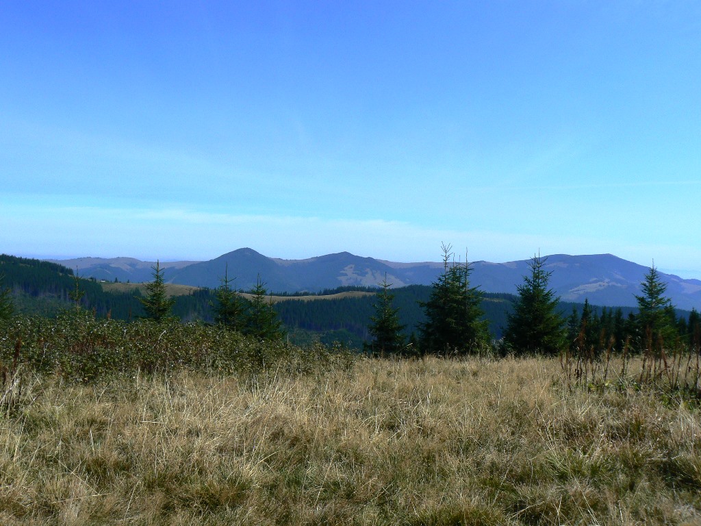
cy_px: 263
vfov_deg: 39.7
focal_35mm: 36
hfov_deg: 51.4
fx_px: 729
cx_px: 350
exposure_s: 1/500
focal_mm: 6
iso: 80
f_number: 7.1
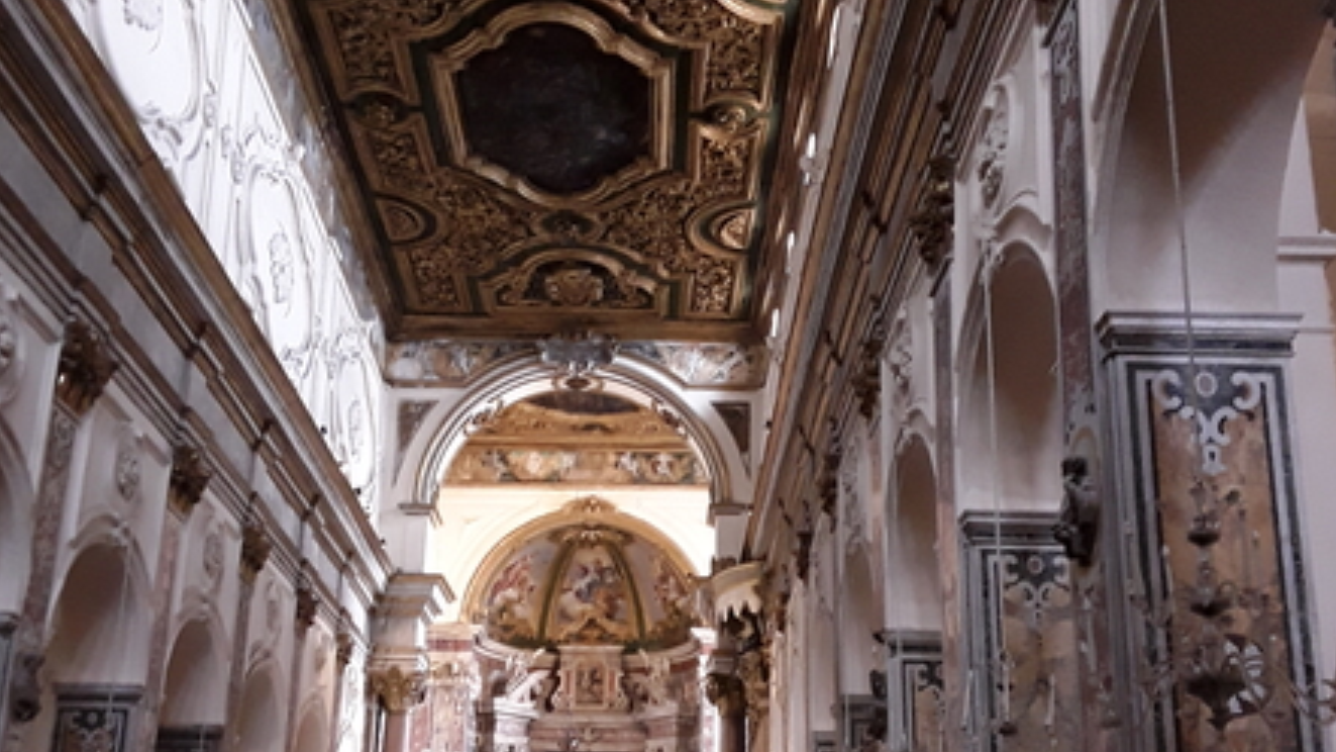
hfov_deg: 50.5
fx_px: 1417
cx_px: 666
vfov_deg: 29.3
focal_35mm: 40
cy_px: 561
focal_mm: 2.91
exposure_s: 1/17
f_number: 1.9
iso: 200
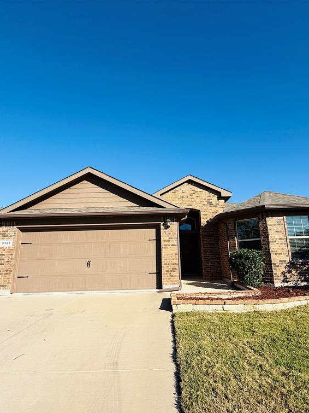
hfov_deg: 68.6
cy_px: 209
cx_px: 167
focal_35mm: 19
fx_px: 226
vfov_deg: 84.7
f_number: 2.2
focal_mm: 2.22
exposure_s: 1/1961
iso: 50
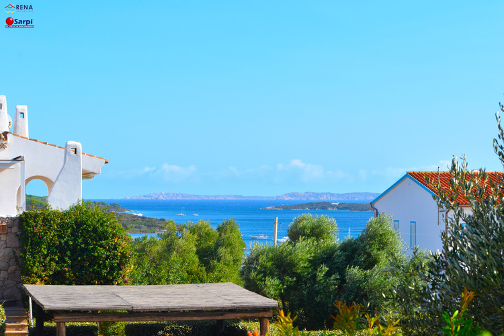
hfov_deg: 19.5
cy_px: 168
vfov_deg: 13.0
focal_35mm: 105
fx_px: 1470
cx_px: 252
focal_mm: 70
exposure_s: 1/400
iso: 400
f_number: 11
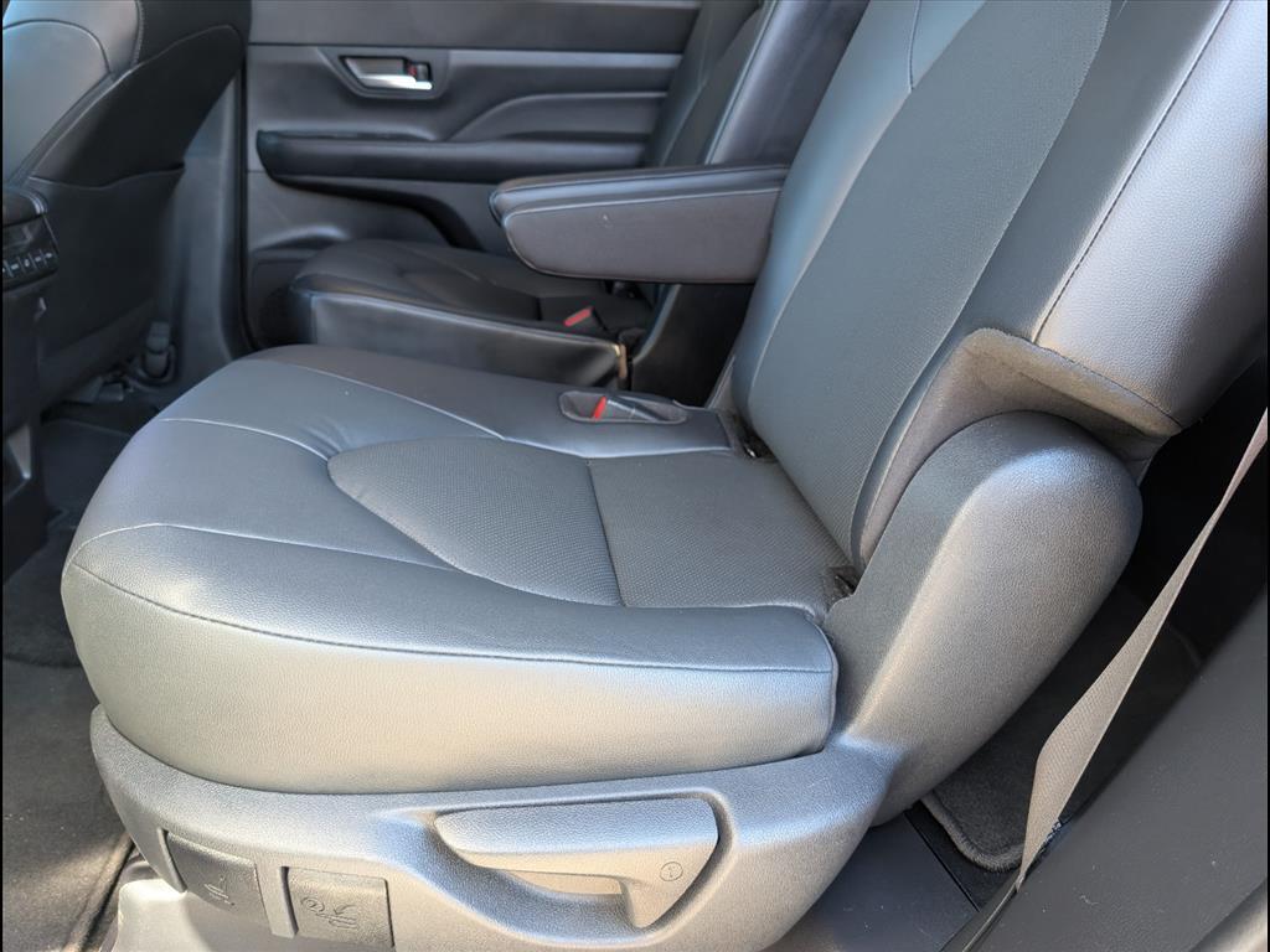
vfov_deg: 56.8
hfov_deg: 71.6
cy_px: 476
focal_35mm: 24
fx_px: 881
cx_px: 635
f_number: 1.68
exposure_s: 1/127
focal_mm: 6.9
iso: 408
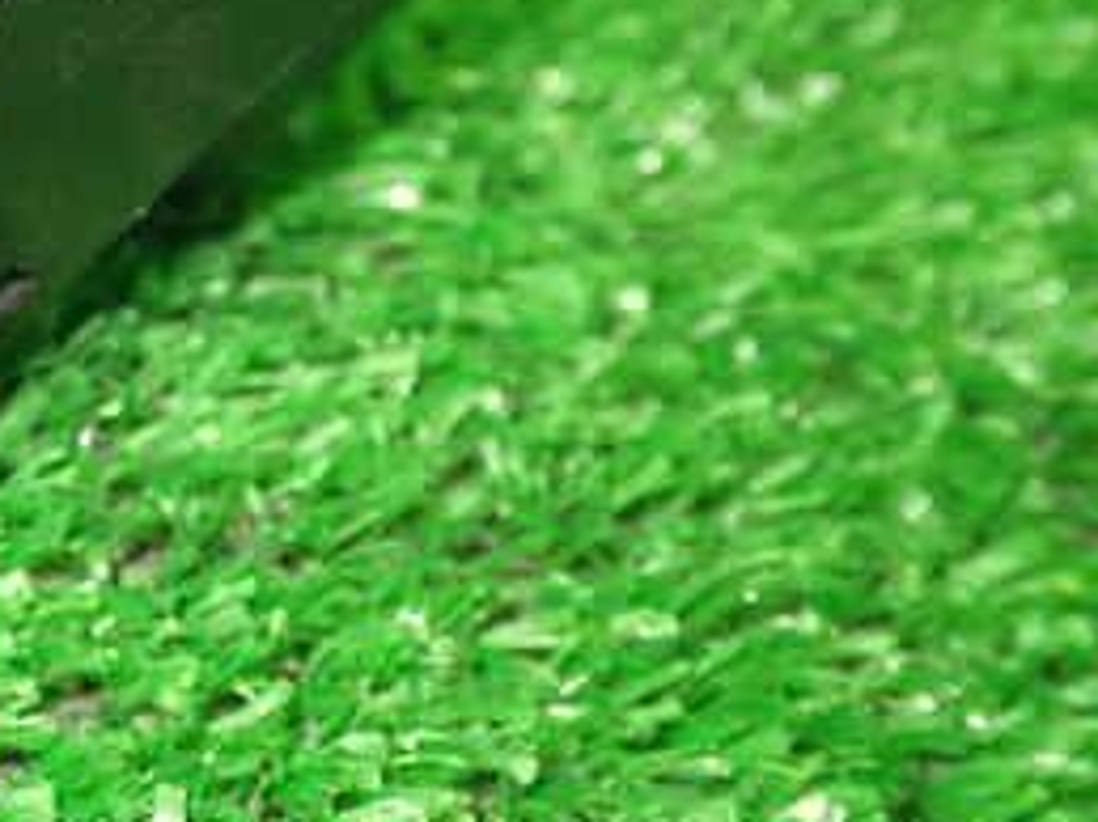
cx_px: -136
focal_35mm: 88
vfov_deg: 16.4
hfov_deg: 21.1
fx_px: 2790
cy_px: -25
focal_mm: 6.83
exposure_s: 1/40
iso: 800
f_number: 2.7
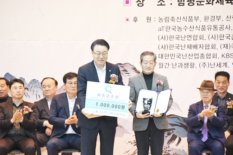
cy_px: 78
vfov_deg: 3.8
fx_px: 2329
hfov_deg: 5.7
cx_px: 116
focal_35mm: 360
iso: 10000
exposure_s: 1/320
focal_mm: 240
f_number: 9
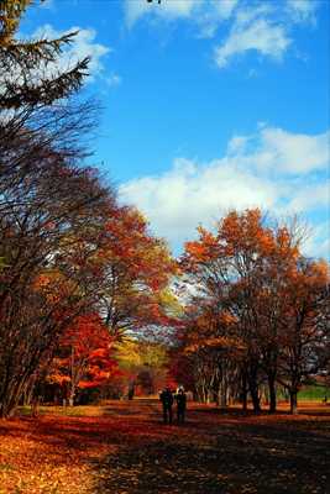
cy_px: 247
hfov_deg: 36.9
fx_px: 495
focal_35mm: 36
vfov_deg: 53.1
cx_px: 165
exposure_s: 1/250
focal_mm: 24
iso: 100
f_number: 8
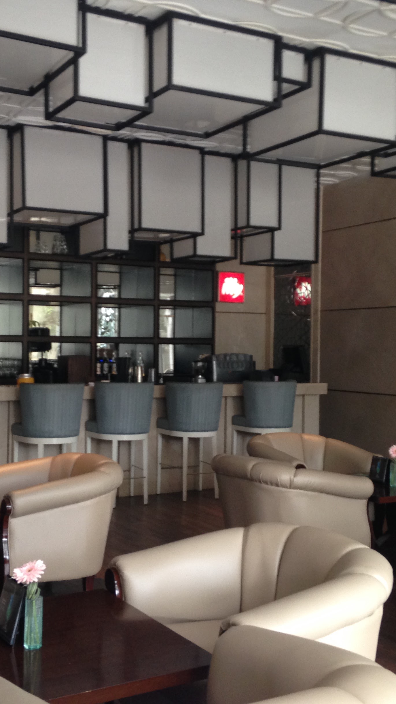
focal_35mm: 48
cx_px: 166
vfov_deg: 42.9
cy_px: 352
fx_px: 896
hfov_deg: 24.9
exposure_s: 1/20
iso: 100
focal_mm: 4.12
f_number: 2.4
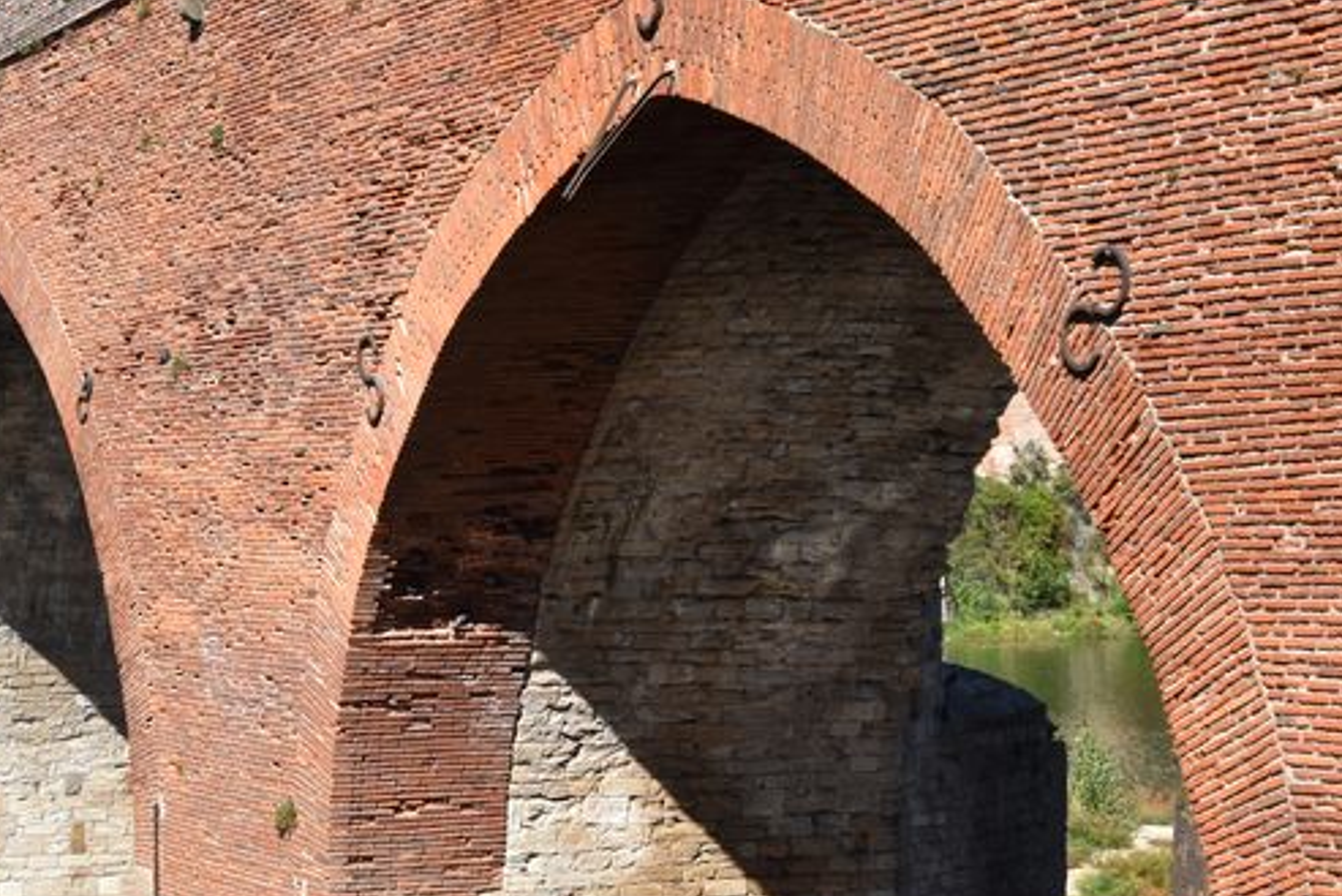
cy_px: 621
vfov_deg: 16.4
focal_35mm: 83
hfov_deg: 23.8
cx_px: 128
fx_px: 3095
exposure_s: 1/320
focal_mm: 26
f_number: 9
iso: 200
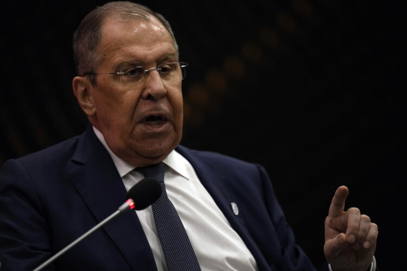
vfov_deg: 3.4
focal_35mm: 400
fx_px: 4522
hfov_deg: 5.2
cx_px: 204
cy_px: 136
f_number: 2.8
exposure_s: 1/200
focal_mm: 400
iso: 1000
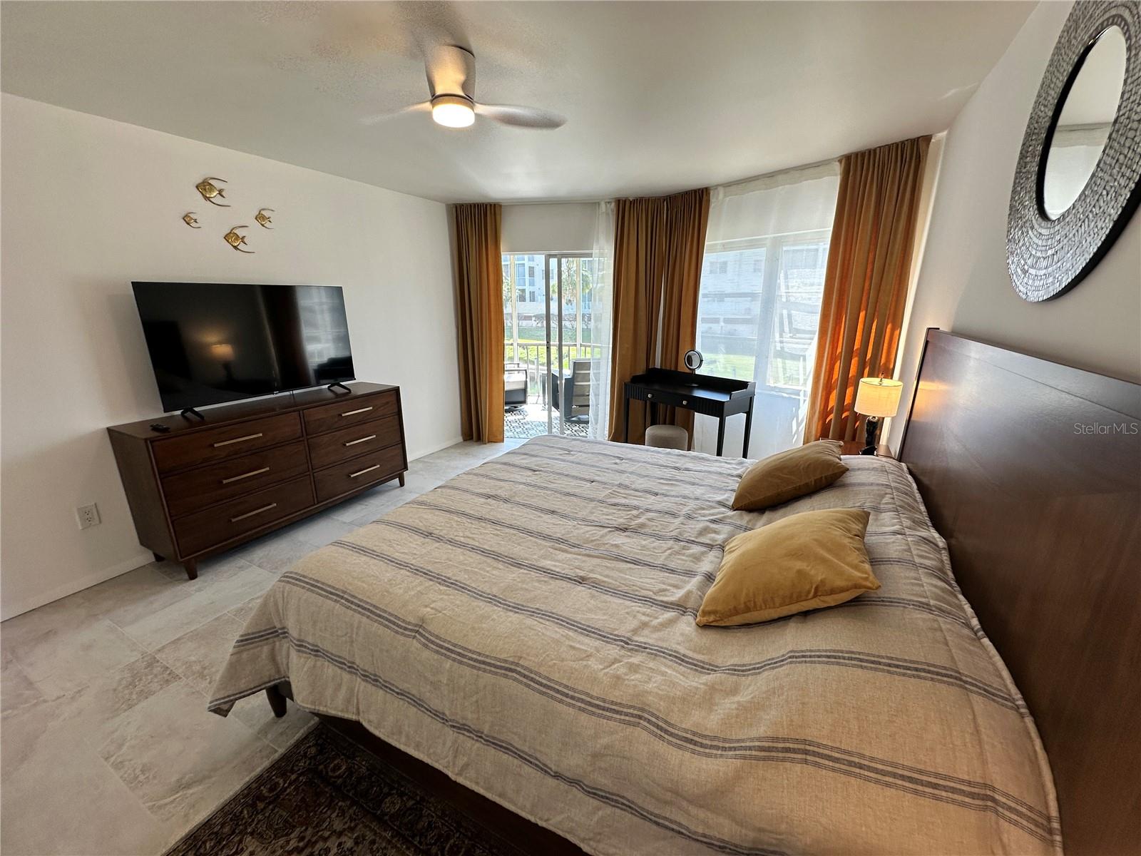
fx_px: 461
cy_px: 428
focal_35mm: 14
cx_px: 570
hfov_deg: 102.1
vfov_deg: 85.7
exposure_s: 1/120
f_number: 2.2
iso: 64
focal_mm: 2.22
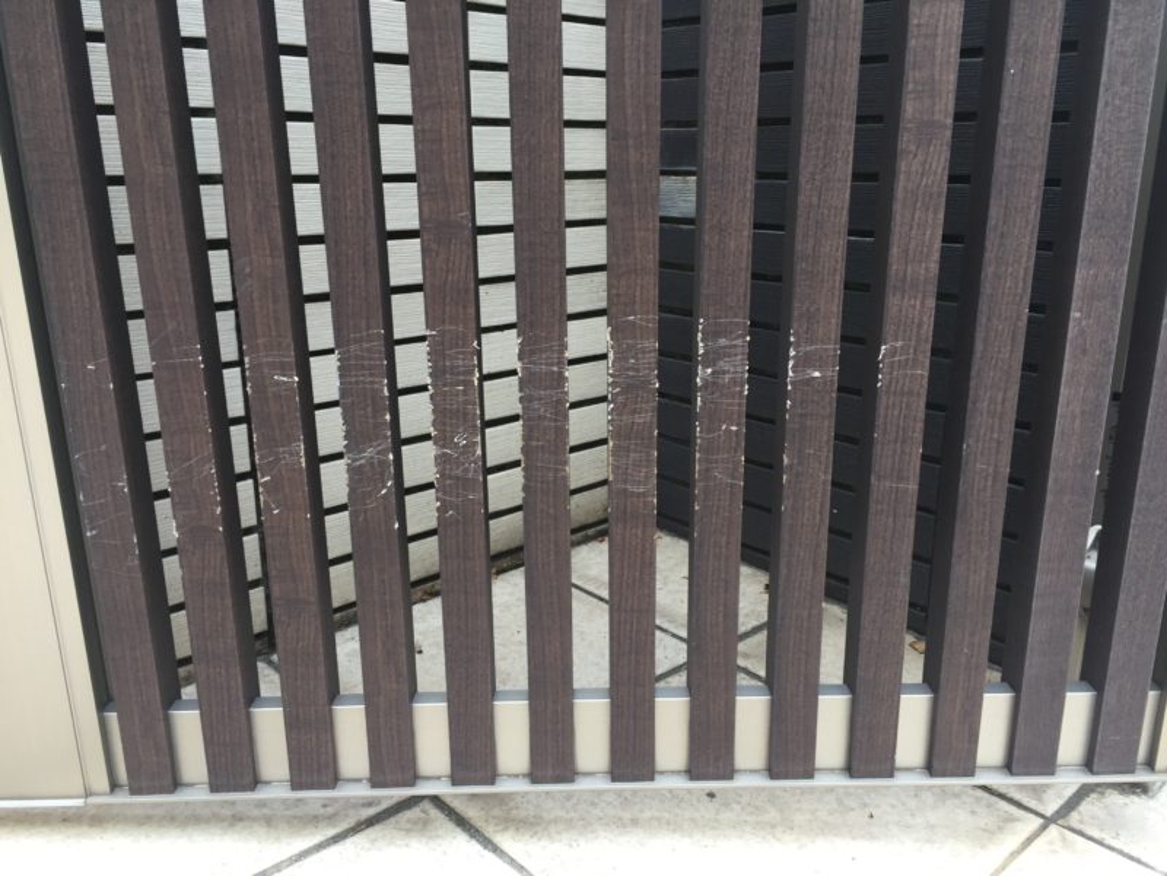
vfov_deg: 48.2
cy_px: 438
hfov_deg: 61.7
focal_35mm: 29
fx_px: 978
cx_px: 584
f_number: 2.2
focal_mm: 4.15
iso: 50
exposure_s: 1/120
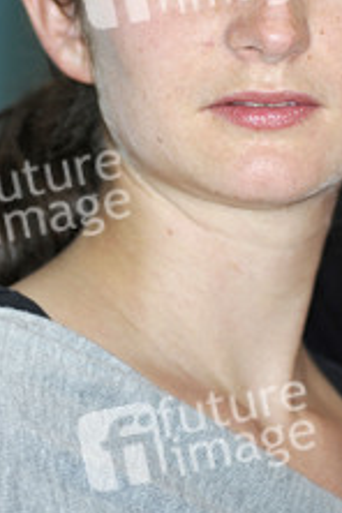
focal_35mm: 540
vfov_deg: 3.8
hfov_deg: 2.5
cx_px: 263
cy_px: 90
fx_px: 7694
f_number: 5.6
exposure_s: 1/160
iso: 640
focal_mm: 300
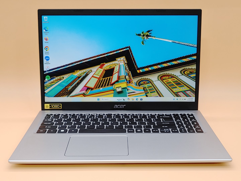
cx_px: 120
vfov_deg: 31.5
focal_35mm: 46
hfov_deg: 41.2
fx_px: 320
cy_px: 90
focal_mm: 4.36
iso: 50
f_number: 1.8
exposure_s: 1/60
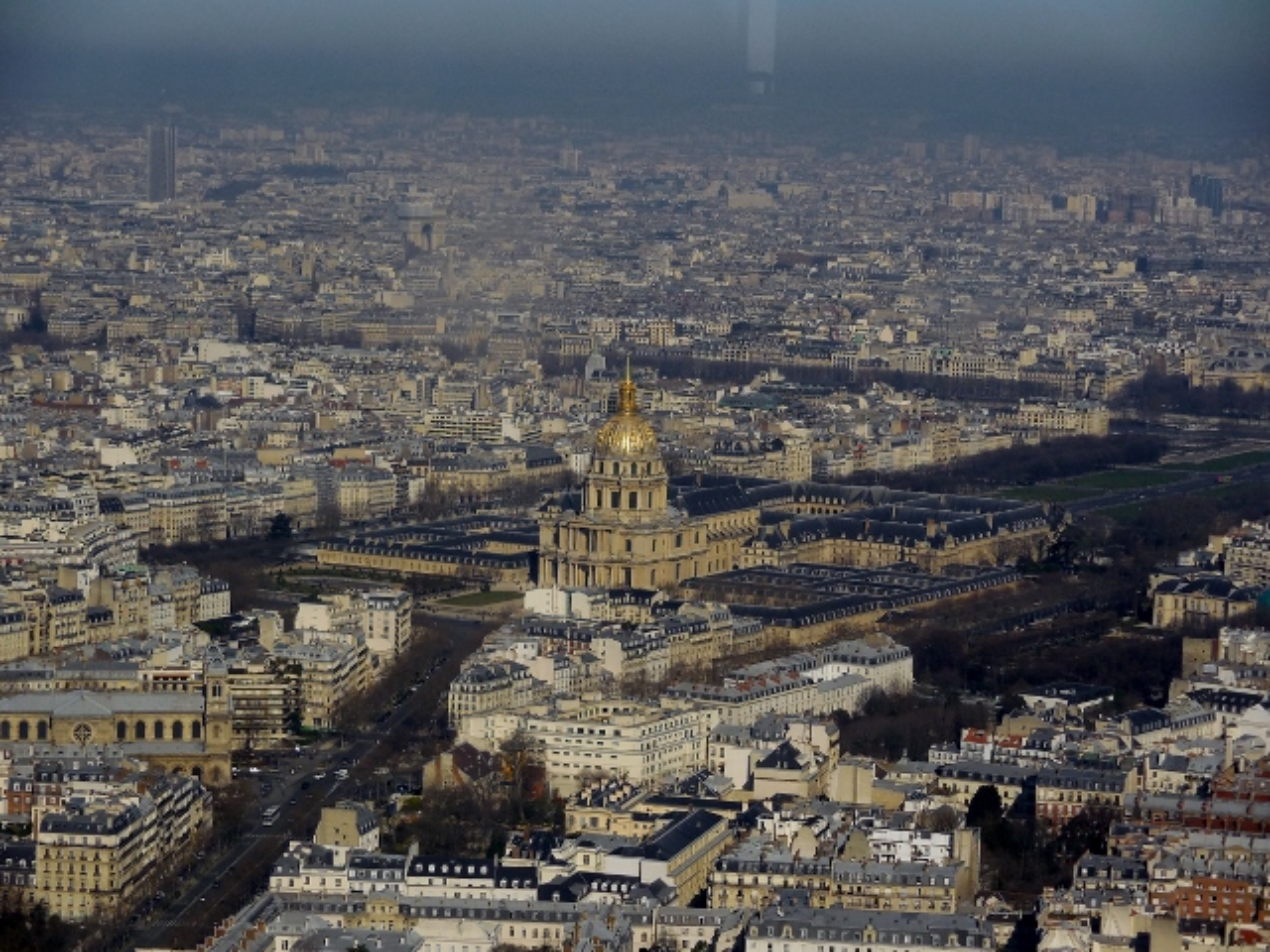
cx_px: 635
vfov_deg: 13.1
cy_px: 476
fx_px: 4146
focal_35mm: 113
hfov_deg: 17.4
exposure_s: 1/640
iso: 125
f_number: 5.1
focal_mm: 20.4
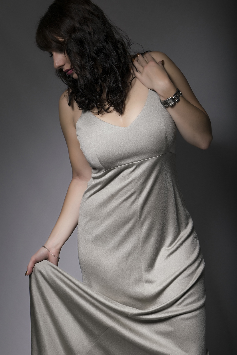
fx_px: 770
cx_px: 118
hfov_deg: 17.5
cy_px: 178
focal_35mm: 78
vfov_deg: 26.0
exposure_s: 1/200
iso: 100
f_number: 13
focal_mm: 52
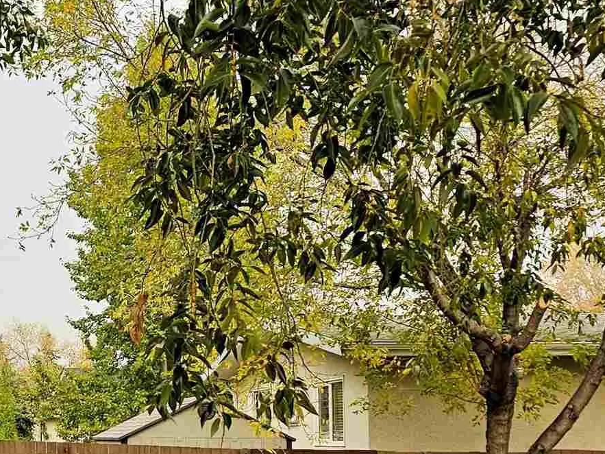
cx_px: -24
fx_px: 1398
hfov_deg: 23.2
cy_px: 393
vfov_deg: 18.2
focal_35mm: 80
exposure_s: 1/161
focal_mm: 6.3
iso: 10
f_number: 1.7
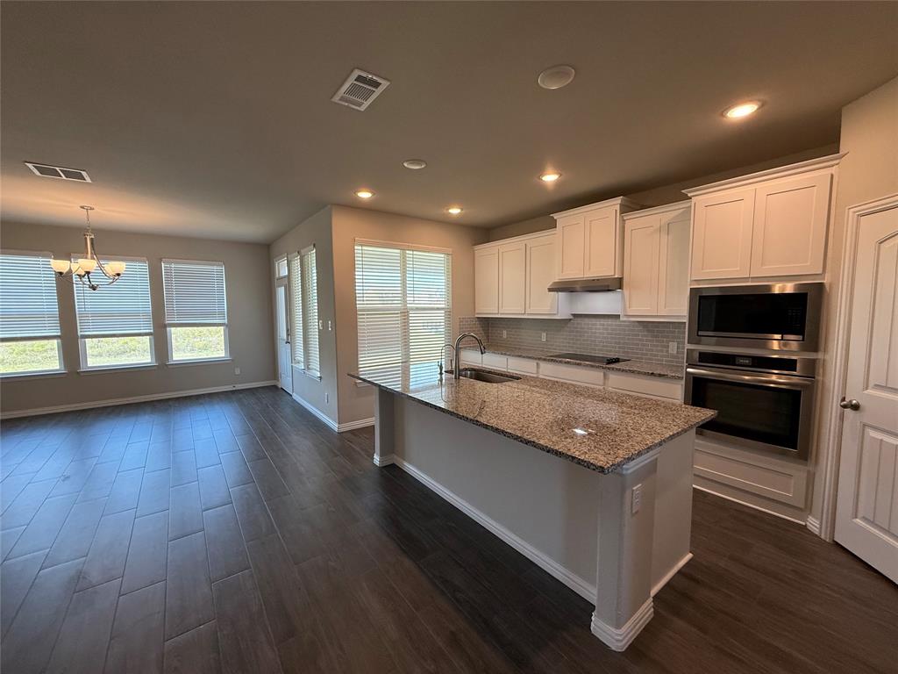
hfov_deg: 102.1
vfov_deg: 85.7
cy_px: 337
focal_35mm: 14
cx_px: 449
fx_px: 363
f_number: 2.2
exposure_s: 1/120
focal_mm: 2.22
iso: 125
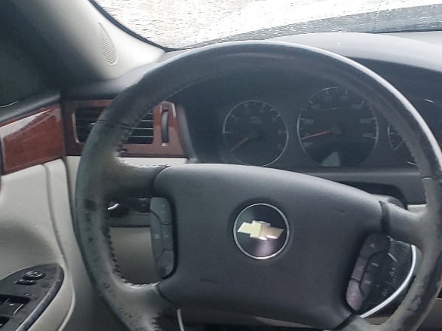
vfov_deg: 19.1
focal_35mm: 71
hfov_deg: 23.7
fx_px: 906
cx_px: 597
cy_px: 434
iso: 58
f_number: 1.5
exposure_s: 1/60.2
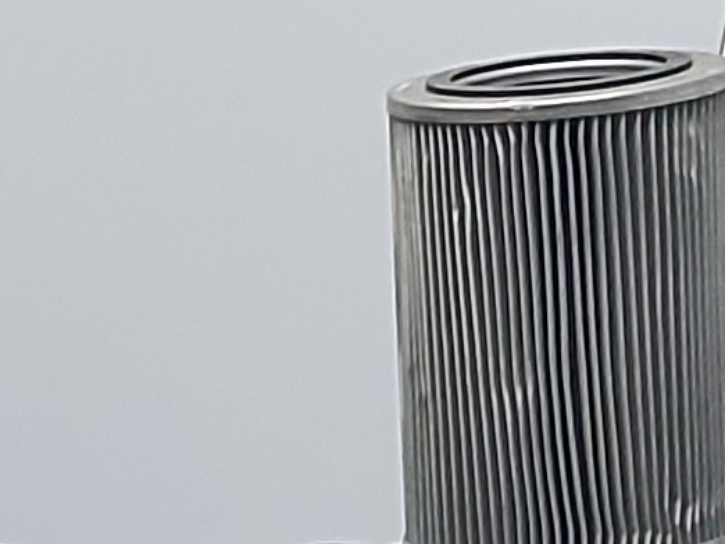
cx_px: -706
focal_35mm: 211
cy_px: 1020
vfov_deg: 6.9
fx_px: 4421
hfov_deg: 8.9
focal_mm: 4
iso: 400
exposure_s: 1/50
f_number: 1.8
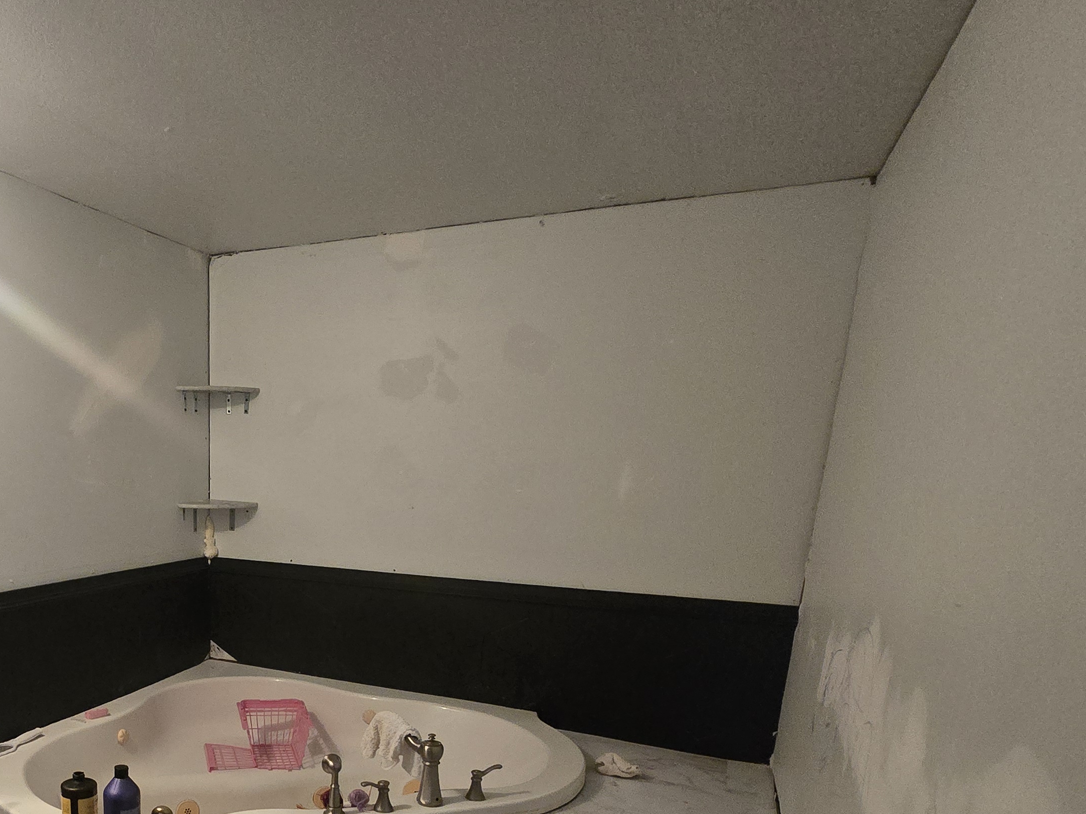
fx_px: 753
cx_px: 244
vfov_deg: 52.0
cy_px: 685
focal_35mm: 24
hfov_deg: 66.1
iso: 1250
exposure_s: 1/60
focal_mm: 2.2
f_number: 2.2
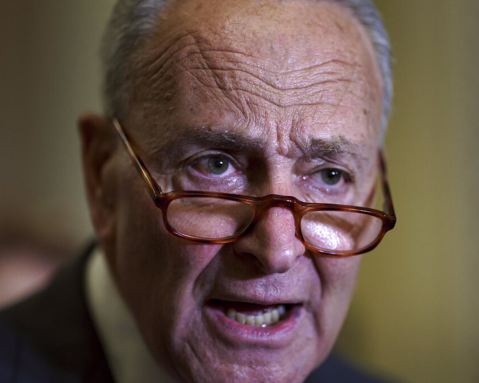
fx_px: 2169
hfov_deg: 12.6
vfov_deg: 10.1
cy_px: 192
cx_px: 241
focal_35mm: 153
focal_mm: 135
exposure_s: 1/400
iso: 2000
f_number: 1.8
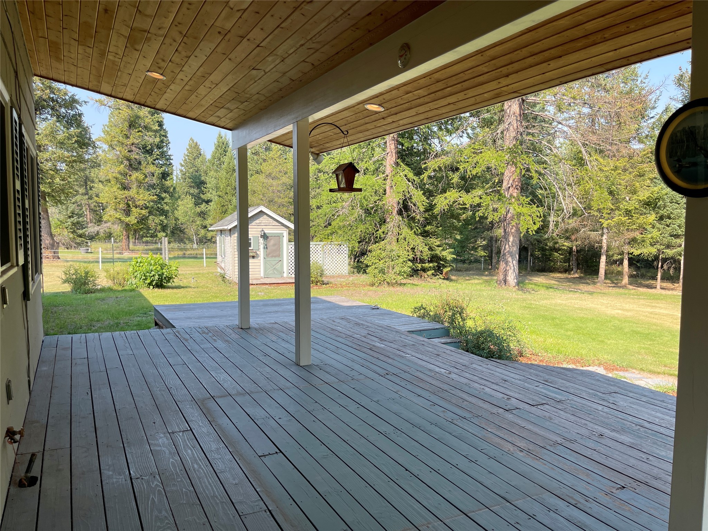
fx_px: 511
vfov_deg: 54.9
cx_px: 354
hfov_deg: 69.4
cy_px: 266
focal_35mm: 25
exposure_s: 1/894
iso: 32
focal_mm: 5.1
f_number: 1.6
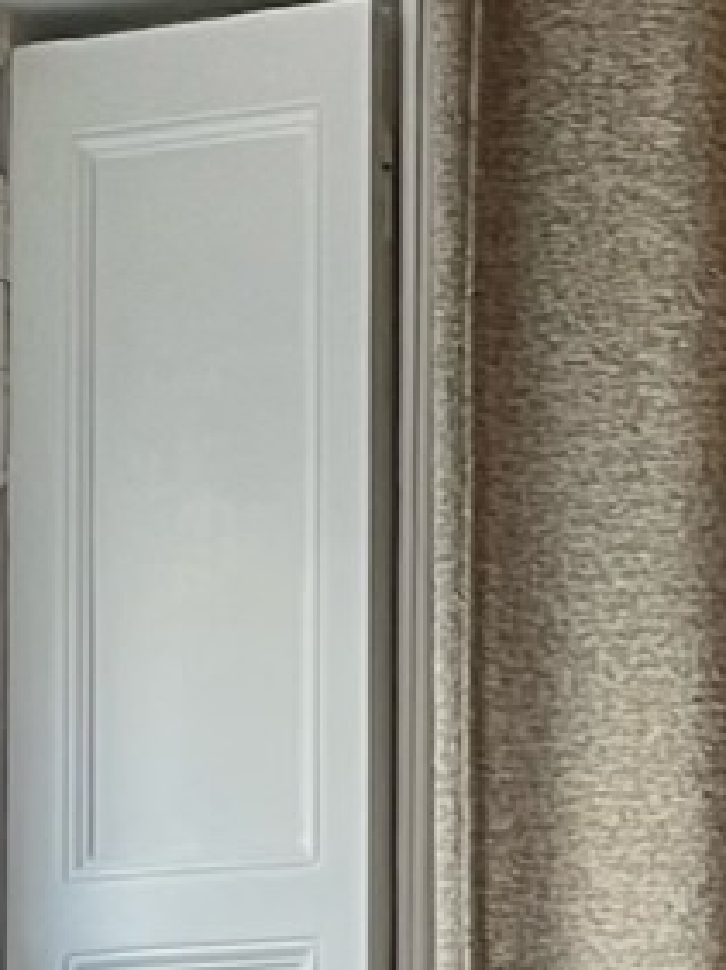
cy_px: 1694
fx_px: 5293
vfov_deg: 10.0
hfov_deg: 7.3
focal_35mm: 189
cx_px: 1779
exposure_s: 1/82
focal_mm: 4.2
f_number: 1.6
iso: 125
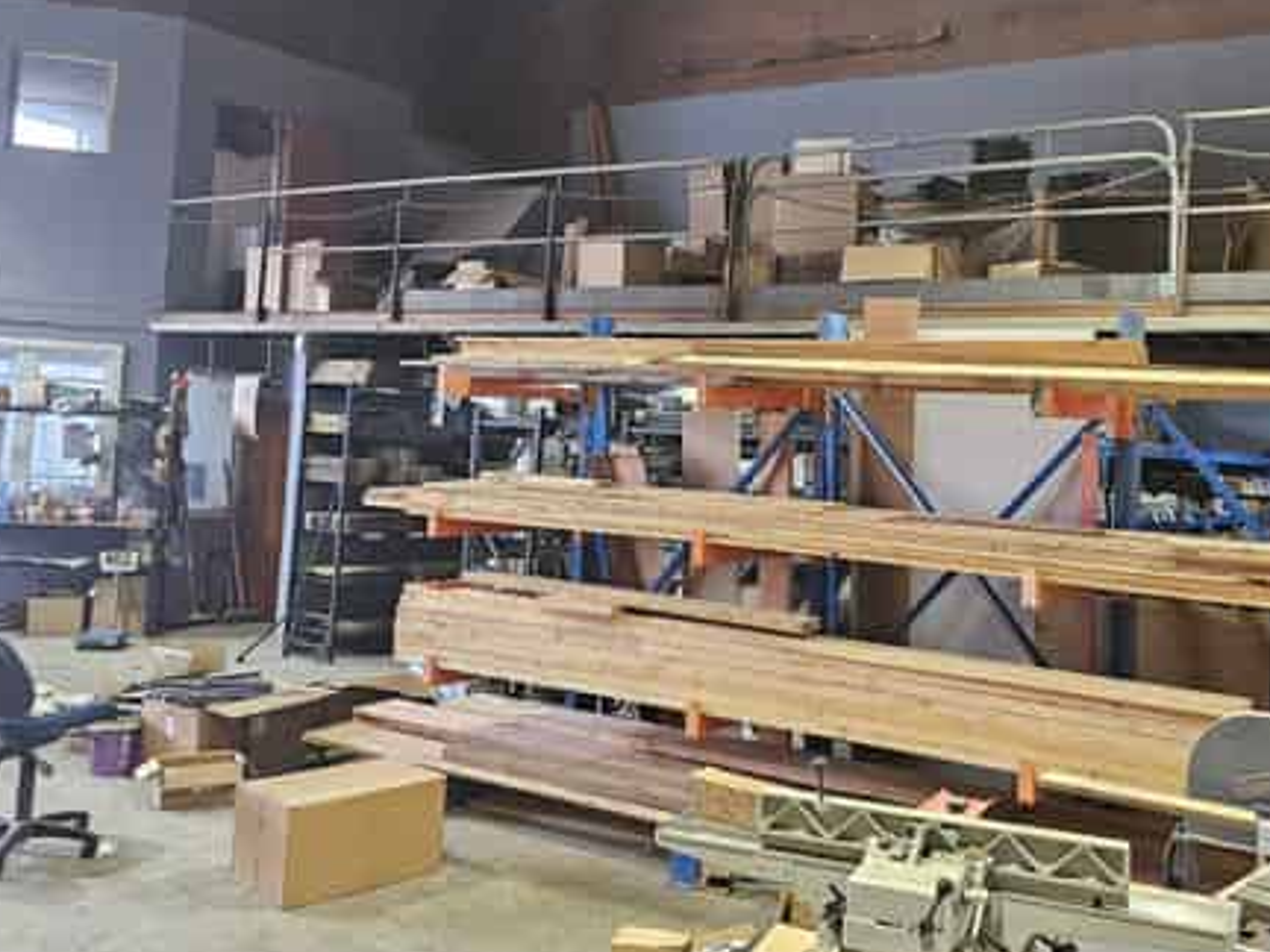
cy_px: 360
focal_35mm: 35
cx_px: 779
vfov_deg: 40.4
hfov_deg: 52.2
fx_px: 1284
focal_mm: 6.3
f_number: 1.7
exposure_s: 1/142
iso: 250
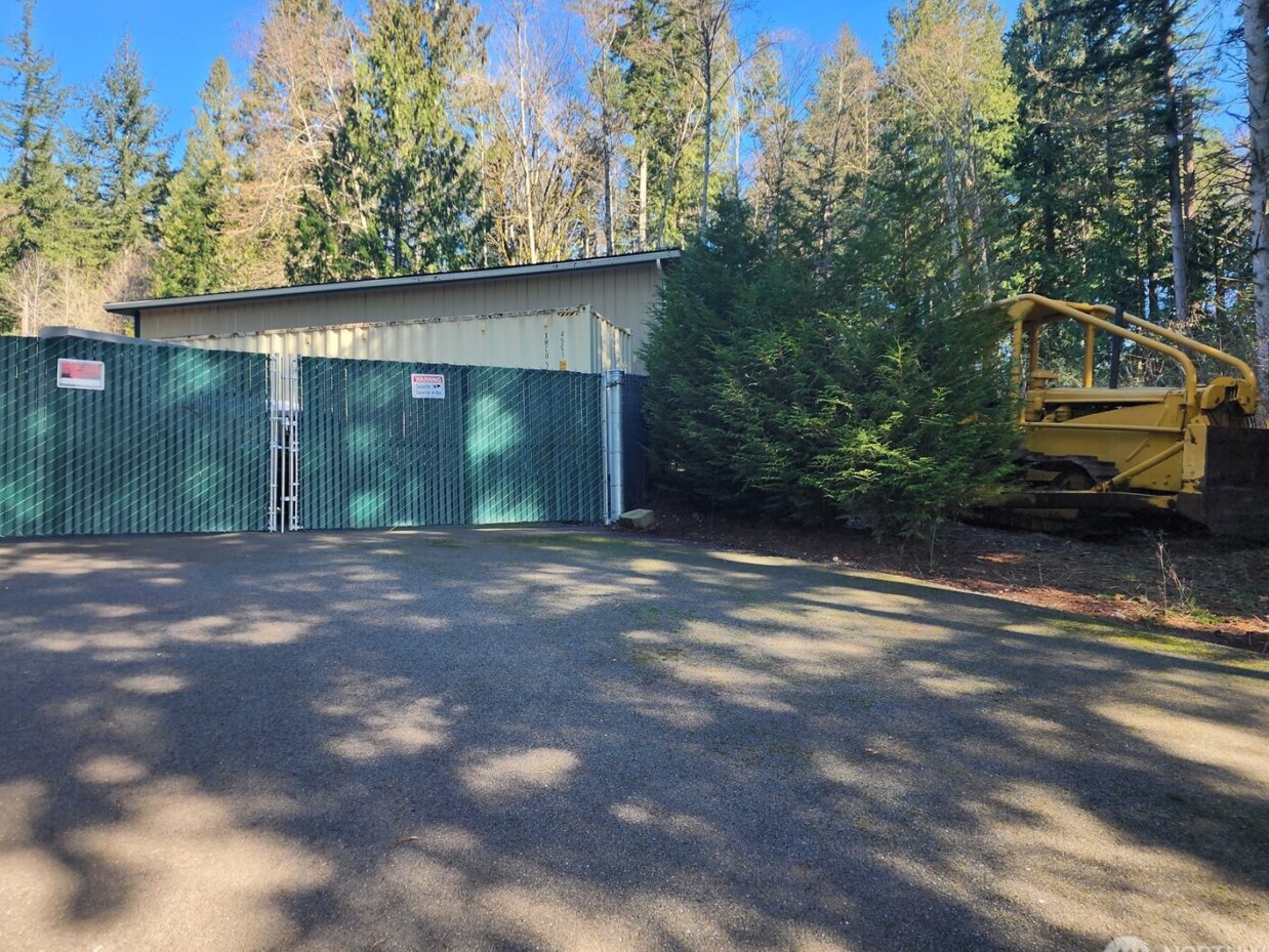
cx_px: 618
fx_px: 953
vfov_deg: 53.1
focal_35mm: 26
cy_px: 458
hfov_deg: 67.3
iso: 16
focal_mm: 6.4
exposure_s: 1/180
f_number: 1.8
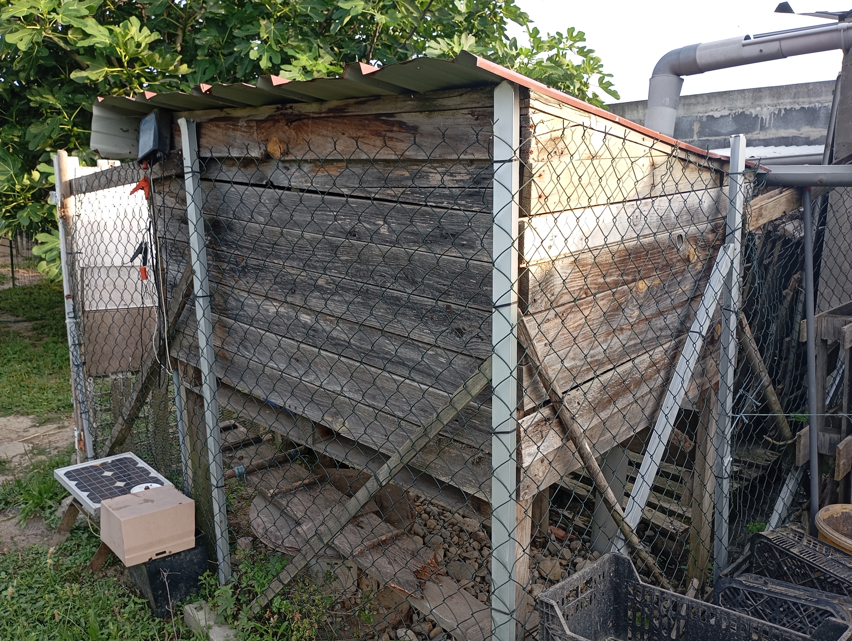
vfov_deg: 49.9
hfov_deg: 63.4
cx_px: 426
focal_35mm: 28
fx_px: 690
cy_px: 320
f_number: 1.8
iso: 120
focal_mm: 4.27
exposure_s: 1/100
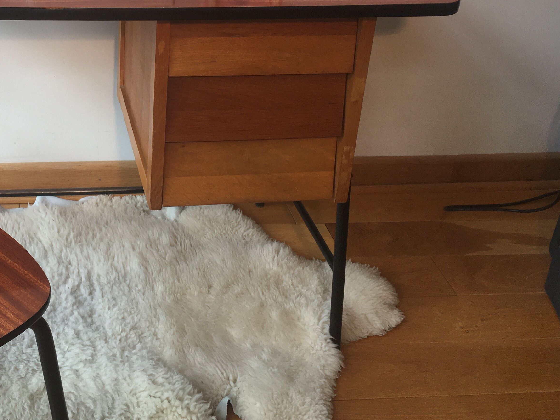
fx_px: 809
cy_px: 96
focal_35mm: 50
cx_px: 98
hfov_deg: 36.6
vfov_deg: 28.6
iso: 32
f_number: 2.2
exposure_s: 1/100
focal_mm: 4.15
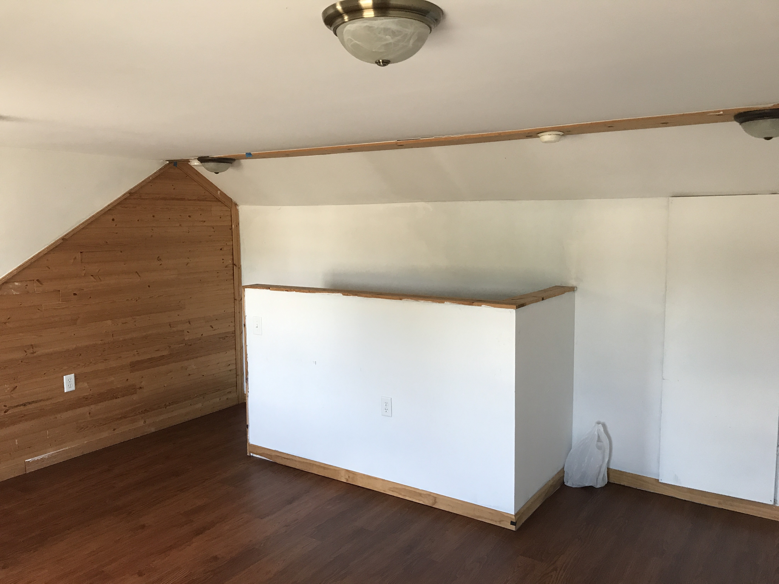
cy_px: 292
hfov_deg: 63.4
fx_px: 630
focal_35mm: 28
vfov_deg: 49.7
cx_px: 390
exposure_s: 1/30
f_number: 1.8
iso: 32
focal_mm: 3.99
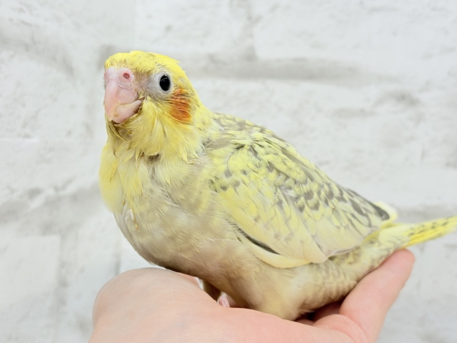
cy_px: 172
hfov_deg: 36.8
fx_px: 687
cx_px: 228
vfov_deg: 28.0
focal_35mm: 52
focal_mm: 5.96
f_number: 1.6
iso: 40
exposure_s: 1/50
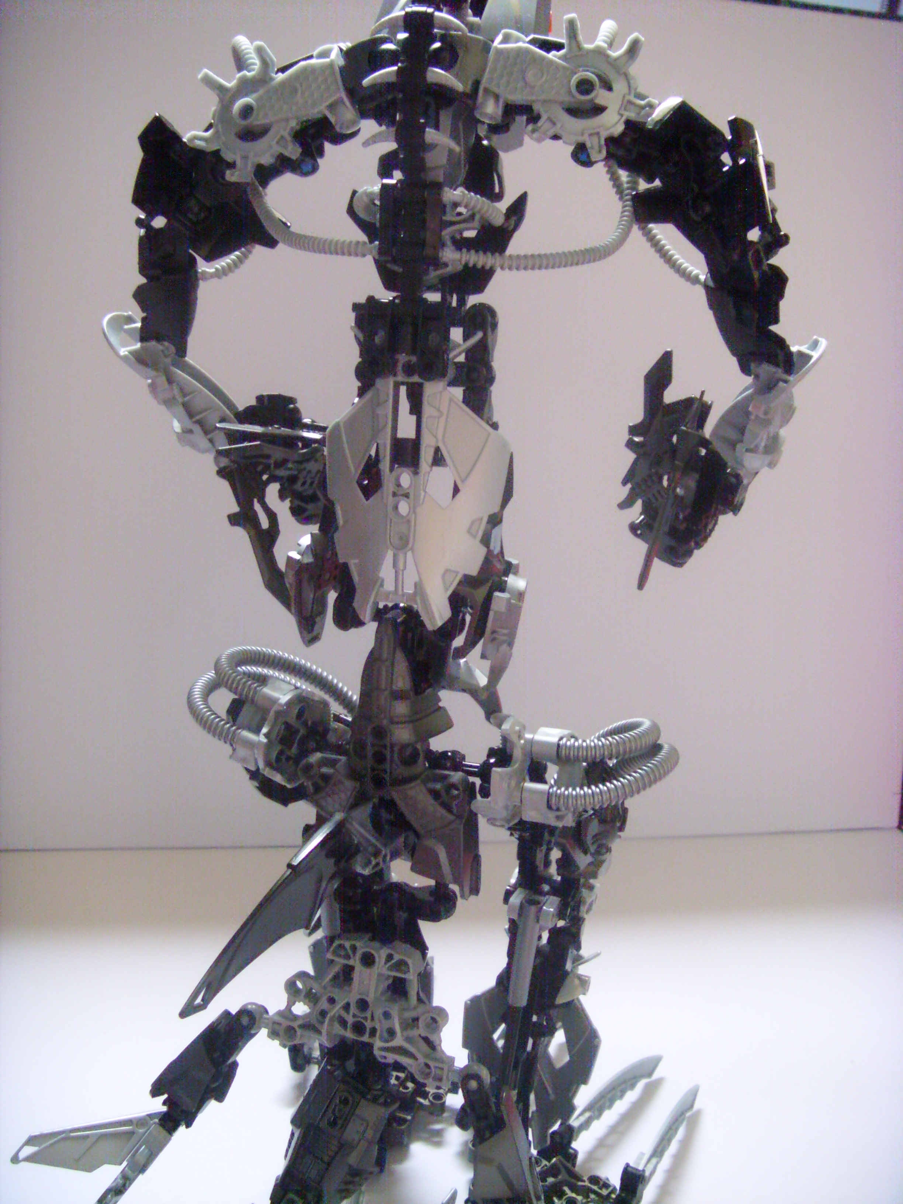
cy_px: 602
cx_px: 452
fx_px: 1078
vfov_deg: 58.4
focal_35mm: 31
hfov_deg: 45.4
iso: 300
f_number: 3.5
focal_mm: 6.3
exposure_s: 1/9
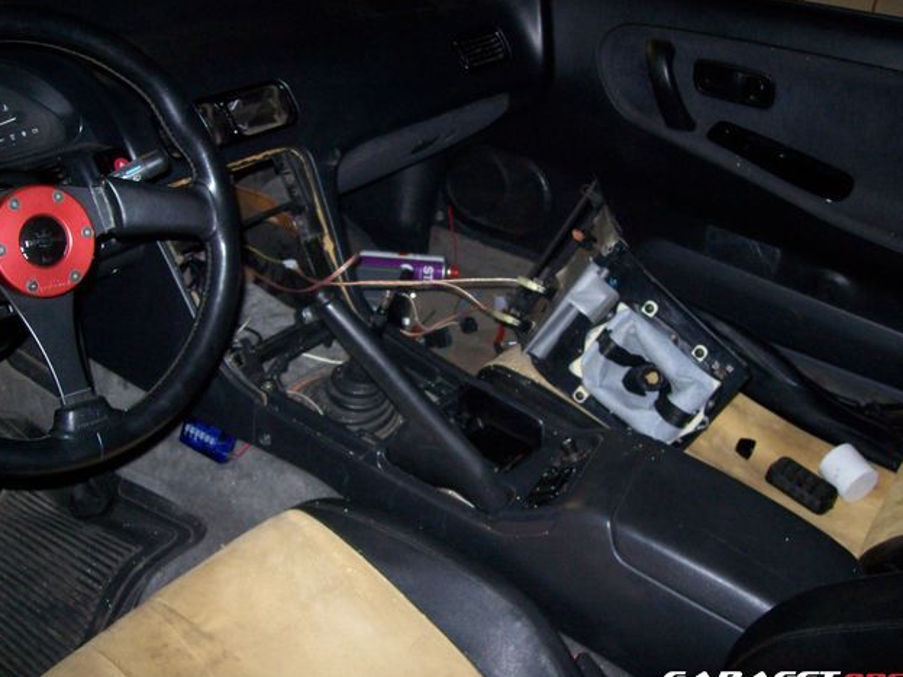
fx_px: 965
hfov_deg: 50.1
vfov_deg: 38.7
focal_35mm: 37
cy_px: 345
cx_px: 446
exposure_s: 1/64
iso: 200
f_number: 2.7
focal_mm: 6
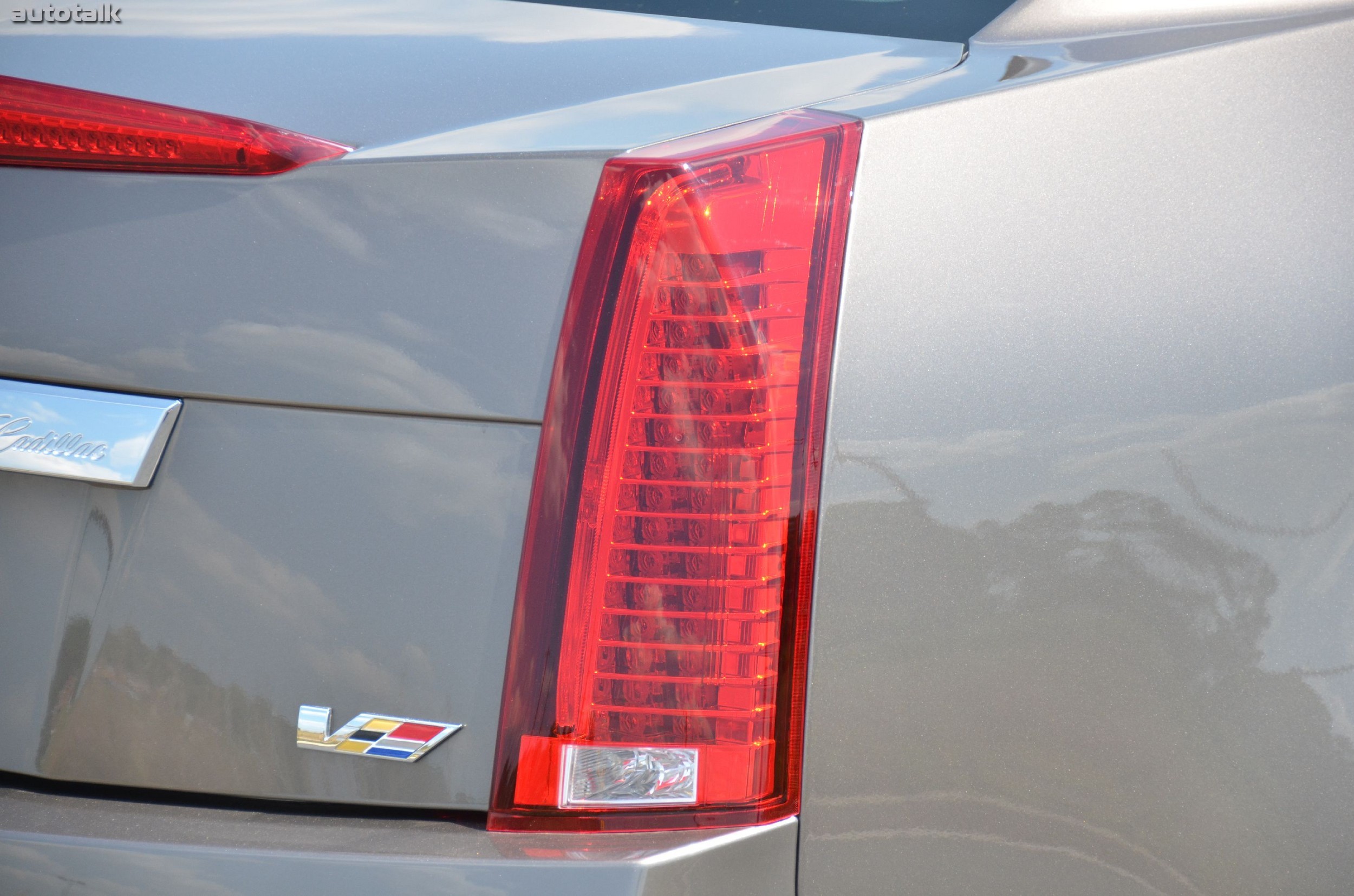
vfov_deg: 8.1
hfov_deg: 12.3
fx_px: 6306
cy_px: 448
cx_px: 677
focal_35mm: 168
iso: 500
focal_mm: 112
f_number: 5.3
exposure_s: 1/1000
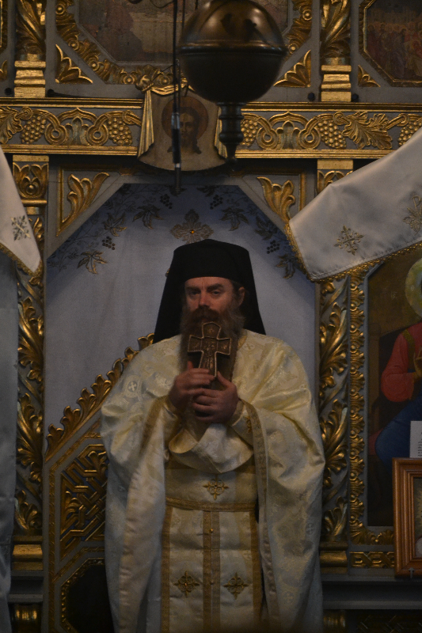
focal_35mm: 225
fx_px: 3958
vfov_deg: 9.2
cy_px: 316
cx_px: 211
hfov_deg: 6.1
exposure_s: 1/80
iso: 1600
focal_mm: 150
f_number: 5
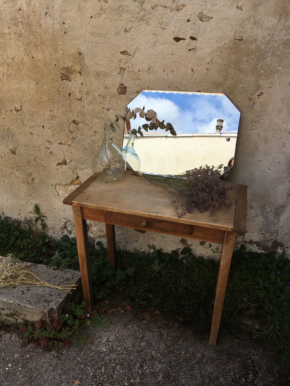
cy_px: 193
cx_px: 145
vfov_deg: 61.7
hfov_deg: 48.2
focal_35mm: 29
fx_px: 324
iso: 25
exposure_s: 1/1350
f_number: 2.2
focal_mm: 4.15
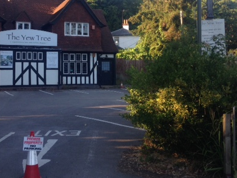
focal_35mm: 54
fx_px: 370
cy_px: 56
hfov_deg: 35.2
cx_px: 79
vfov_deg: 26.8
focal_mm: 4.12
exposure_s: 1/213
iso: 50
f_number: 2.4
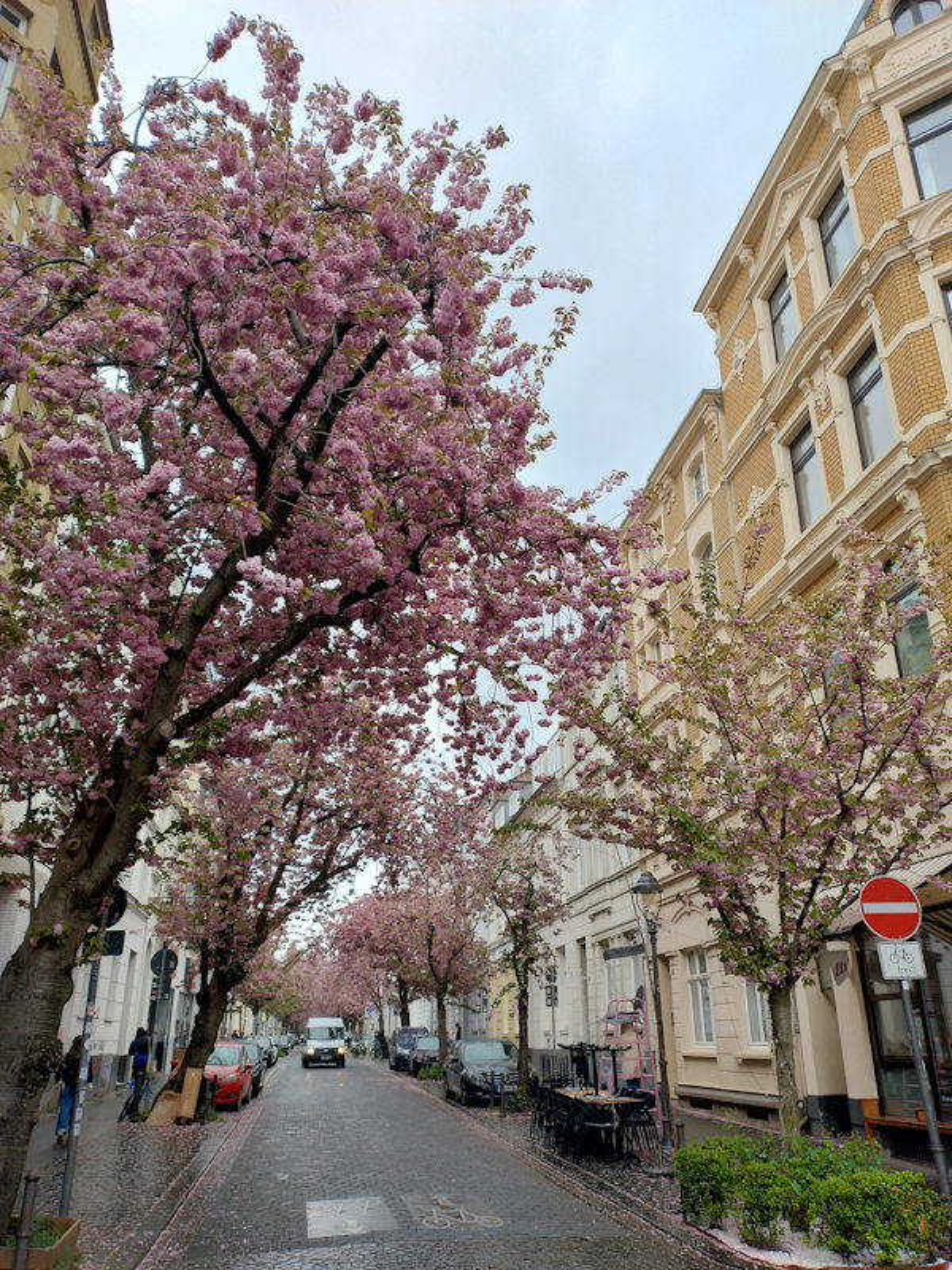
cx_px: 476
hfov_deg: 54.9
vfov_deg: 69.4
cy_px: 635
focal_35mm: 25
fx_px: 917
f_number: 1.7
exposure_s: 1/122
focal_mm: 4.71
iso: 100
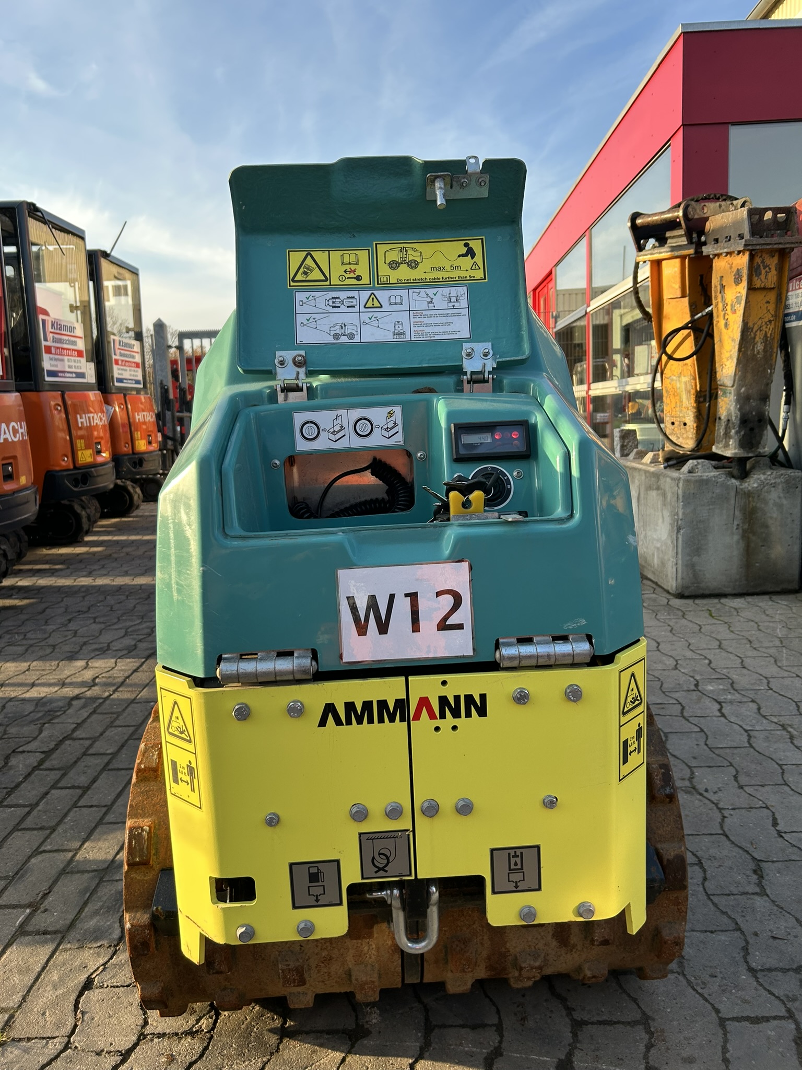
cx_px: 401
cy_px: 535
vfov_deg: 67.3
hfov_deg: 53.1
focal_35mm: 26
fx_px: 803
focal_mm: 5.7
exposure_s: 1/808
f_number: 1.5
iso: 50
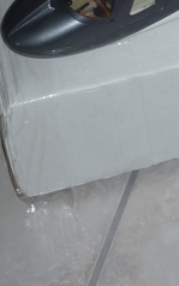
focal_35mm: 160
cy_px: -13
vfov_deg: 12.9
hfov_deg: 8.0
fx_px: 1247
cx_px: 297
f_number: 3.1
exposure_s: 1/30
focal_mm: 7.4
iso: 100
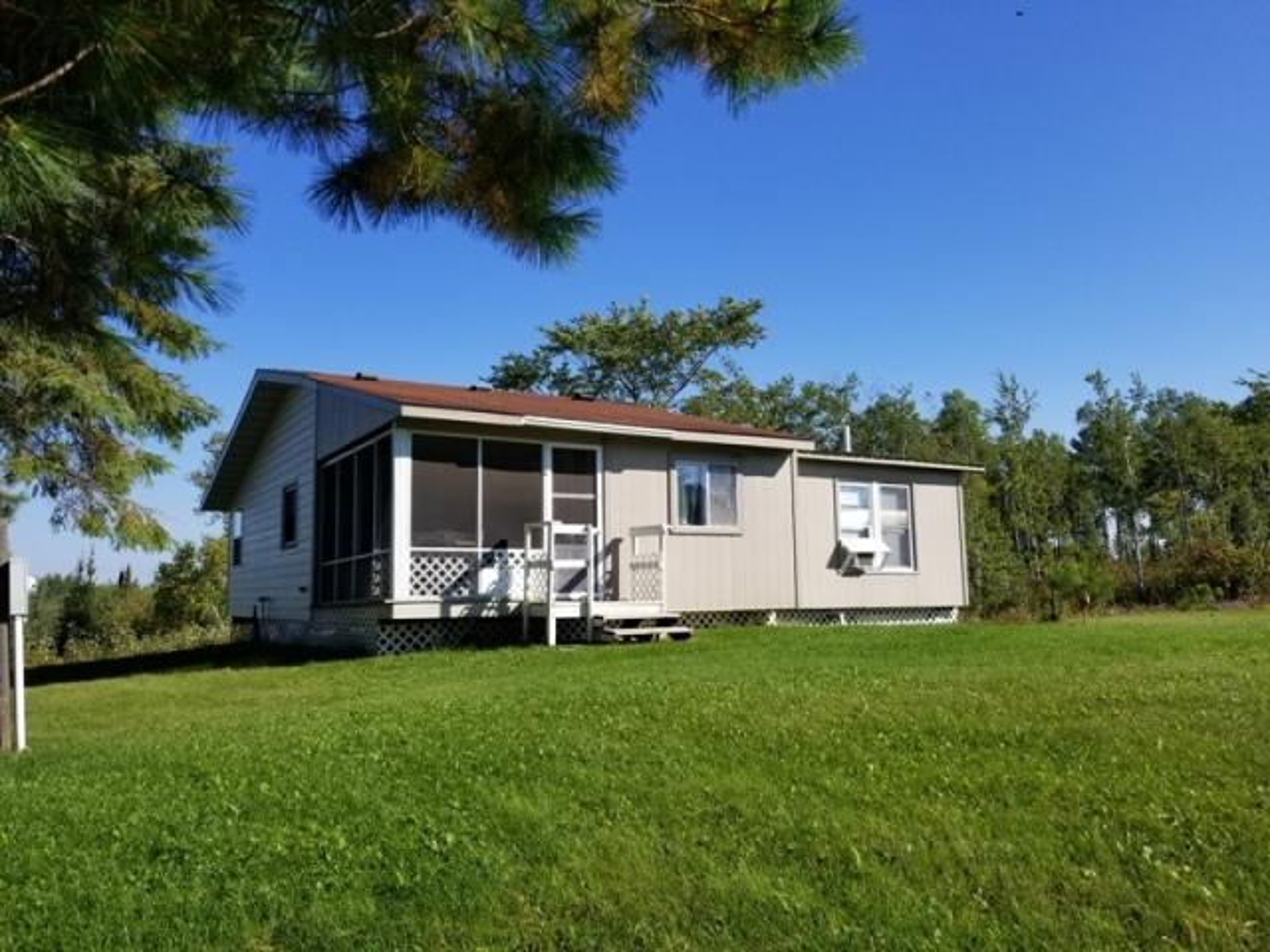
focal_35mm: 26
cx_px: 635
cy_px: 476
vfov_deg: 53.1
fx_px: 954
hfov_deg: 67.3
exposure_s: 1/2448
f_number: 1.7
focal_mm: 4.3
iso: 50
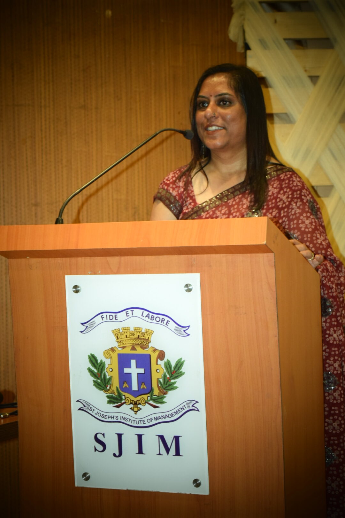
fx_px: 1035
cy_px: 259
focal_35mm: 72
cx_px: 172
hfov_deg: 18.9
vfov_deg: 28.1
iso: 1600
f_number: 5.3
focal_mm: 48
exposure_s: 1/60
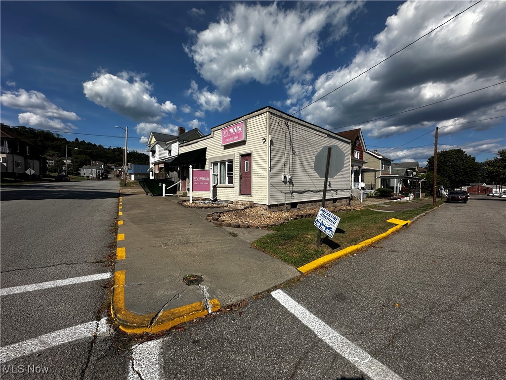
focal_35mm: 14
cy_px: 190
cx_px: 253
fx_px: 205
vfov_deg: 85.7
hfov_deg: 102.1
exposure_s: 1/4132
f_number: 2.2
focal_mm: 2.22
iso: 50
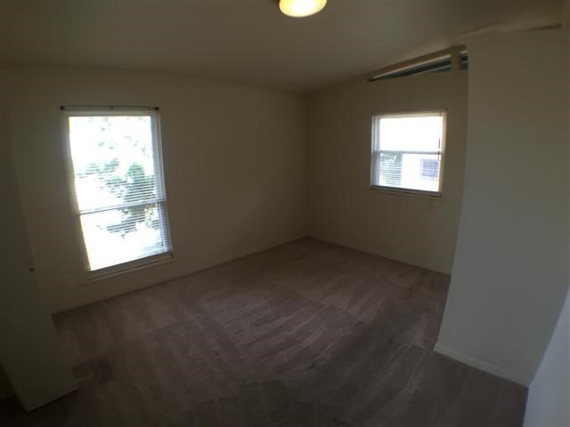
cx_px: 285
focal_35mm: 29
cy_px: 214
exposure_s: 1/30
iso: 32
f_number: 2.2
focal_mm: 4.15
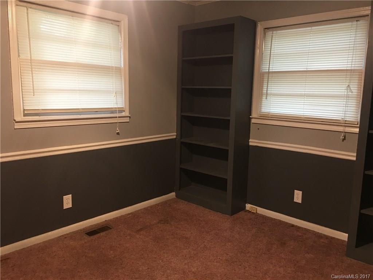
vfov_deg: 48.2
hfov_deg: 61.7
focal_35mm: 29
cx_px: 186
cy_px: 140
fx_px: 312
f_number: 2.2
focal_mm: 4.15
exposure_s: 1/10
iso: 100
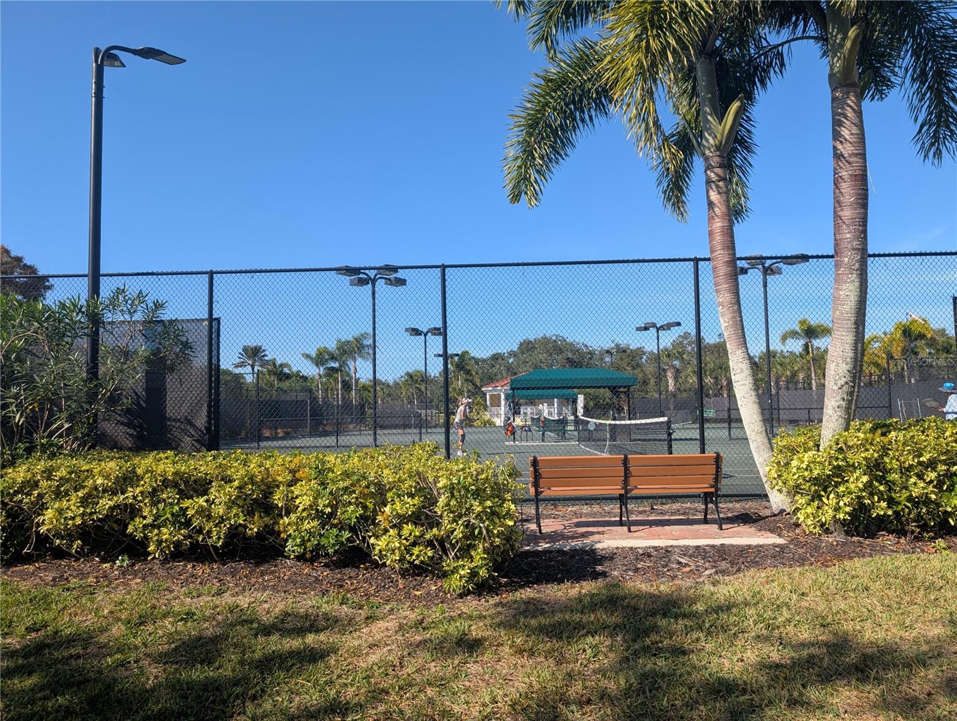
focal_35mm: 24
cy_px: 360
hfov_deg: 71.5
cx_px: 478
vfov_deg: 56.9
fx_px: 664
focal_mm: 6.9
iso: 20
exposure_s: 1/802
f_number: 1.68
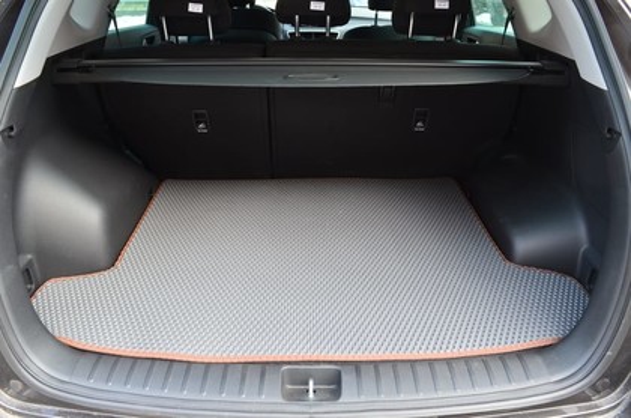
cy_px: 209
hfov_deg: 67.5
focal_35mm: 27
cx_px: 316
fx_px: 472
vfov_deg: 47.7
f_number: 8
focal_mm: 18
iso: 450
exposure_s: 1/15
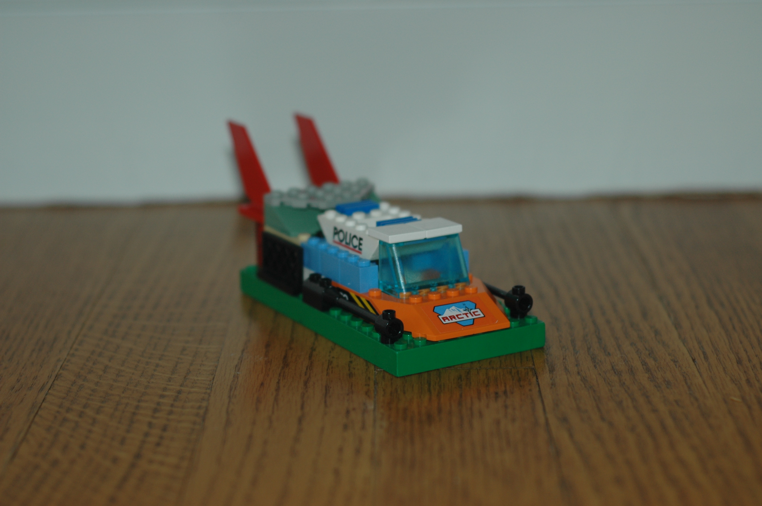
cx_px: 381
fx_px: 1586
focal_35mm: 75
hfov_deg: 27.0
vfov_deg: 18.1
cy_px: 253
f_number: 3.2
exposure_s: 1/60
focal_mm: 50
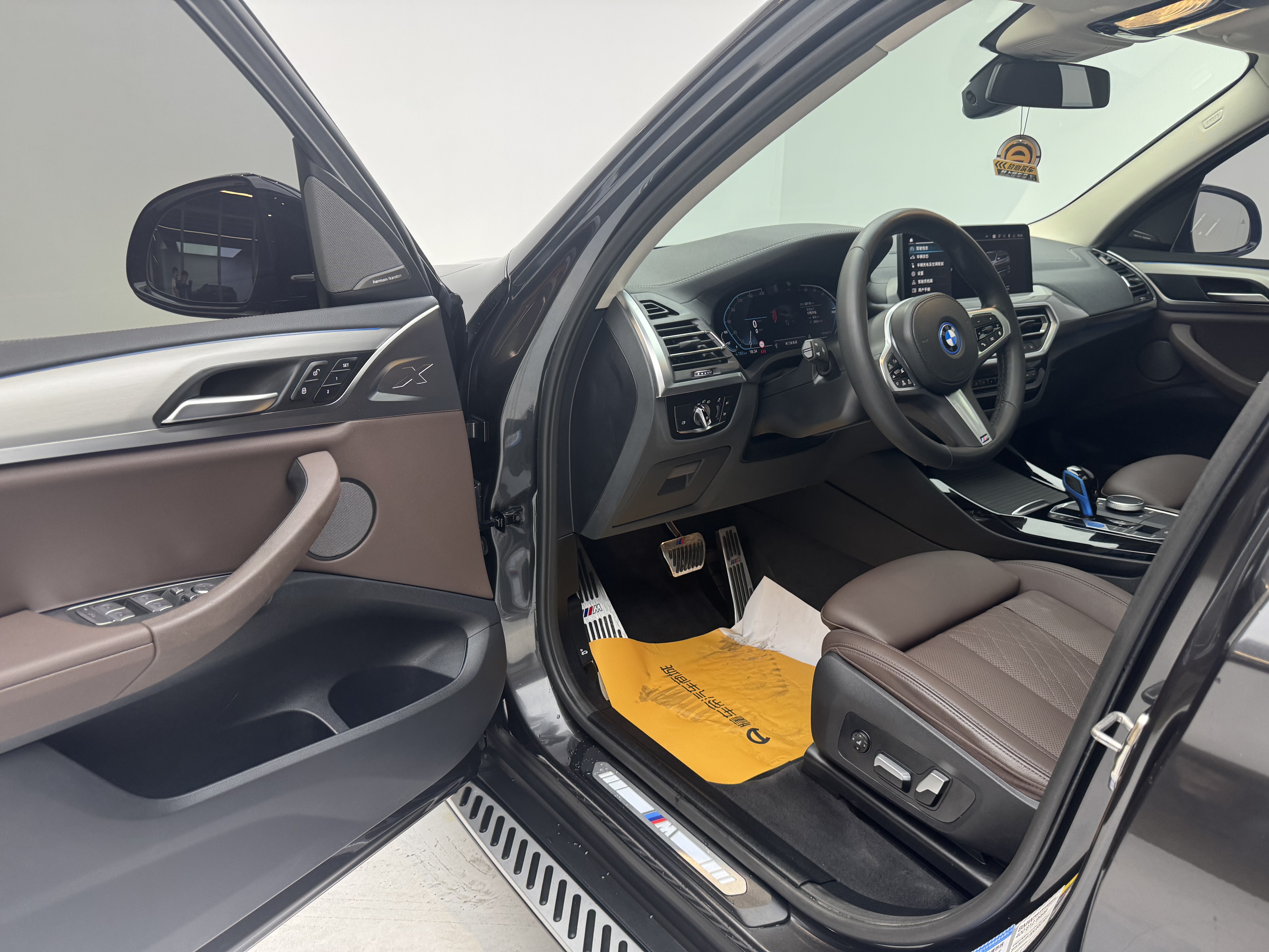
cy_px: 476
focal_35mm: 24
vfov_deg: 56.8
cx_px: 634
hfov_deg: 71.6
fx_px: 880
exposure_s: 1/100
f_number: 1.78
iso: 160
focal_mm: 6.76
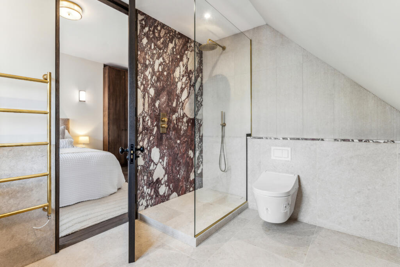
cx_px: 200
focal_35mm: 16
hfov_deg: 96.7
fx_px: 178
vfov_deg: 73.8
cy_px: 134
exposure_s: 1/4
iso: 400
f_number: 11
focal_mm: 16
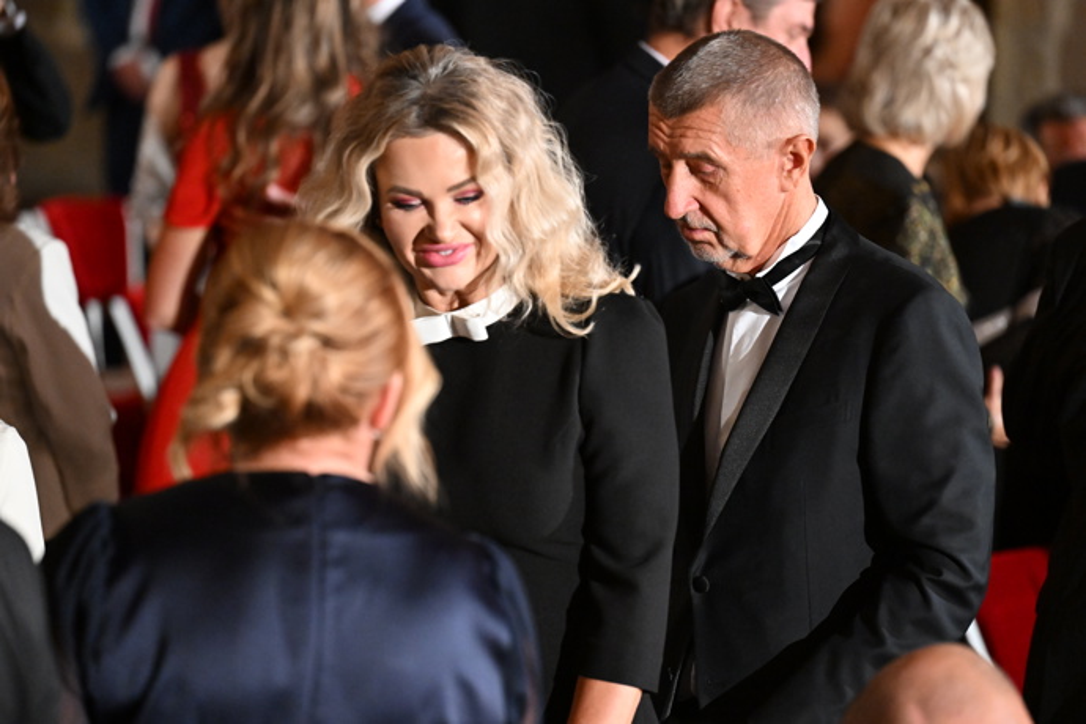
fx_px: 5882
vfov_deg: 7.0
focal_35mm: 195
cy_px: 362
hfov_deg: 10.5
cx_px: 543
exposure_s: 1/200
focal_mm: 195
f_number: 3.5
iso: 8000
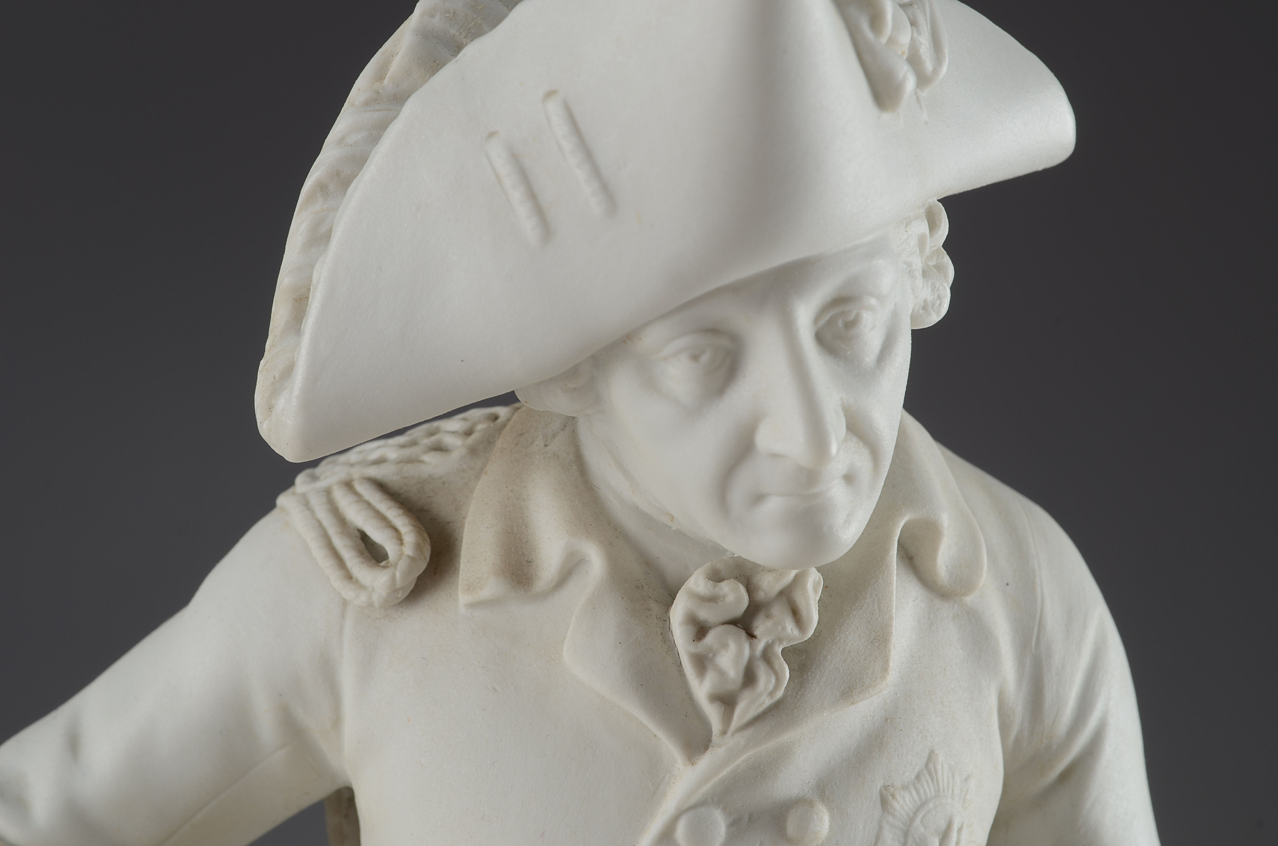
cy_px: 423
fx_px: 2232
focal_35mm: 63
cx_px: 639
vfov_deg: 21.5
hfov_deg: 32.0
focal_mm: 42
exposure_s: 1/80
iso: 100
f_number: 16
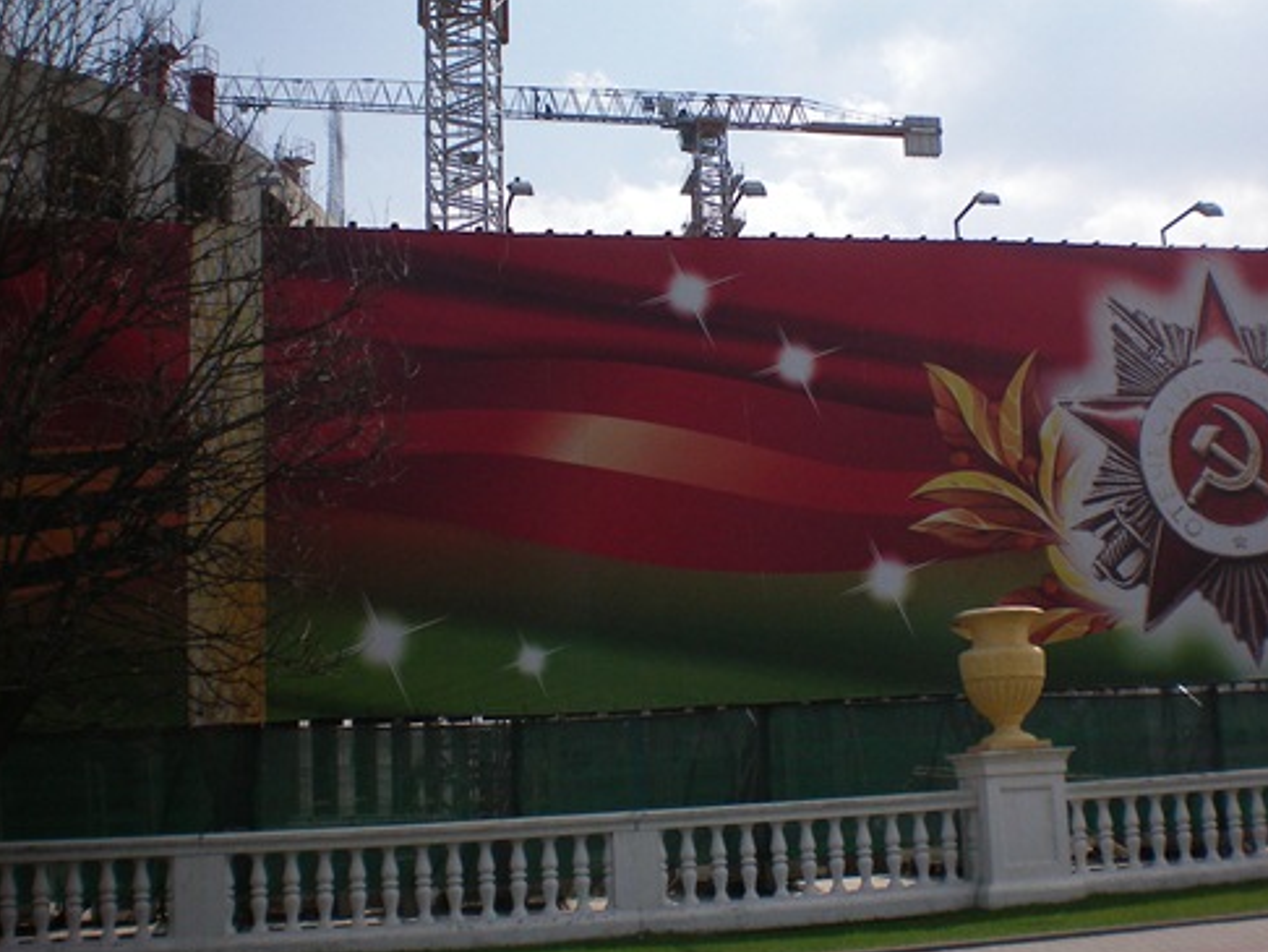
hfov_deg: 37.8
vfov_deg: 29.1
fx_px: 1832
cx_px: 822
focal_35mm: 50
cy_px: 446
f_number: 4.6
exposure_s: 1/1000
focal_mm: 6.3
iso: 64
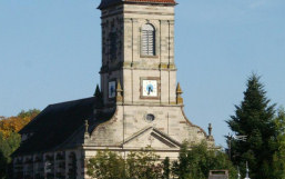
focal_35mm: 208
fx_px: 1617
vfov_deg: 6.3
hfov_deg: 10.1
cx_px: 146
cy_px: 42
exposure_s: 1/1250
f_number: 13
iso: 800
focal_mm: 70
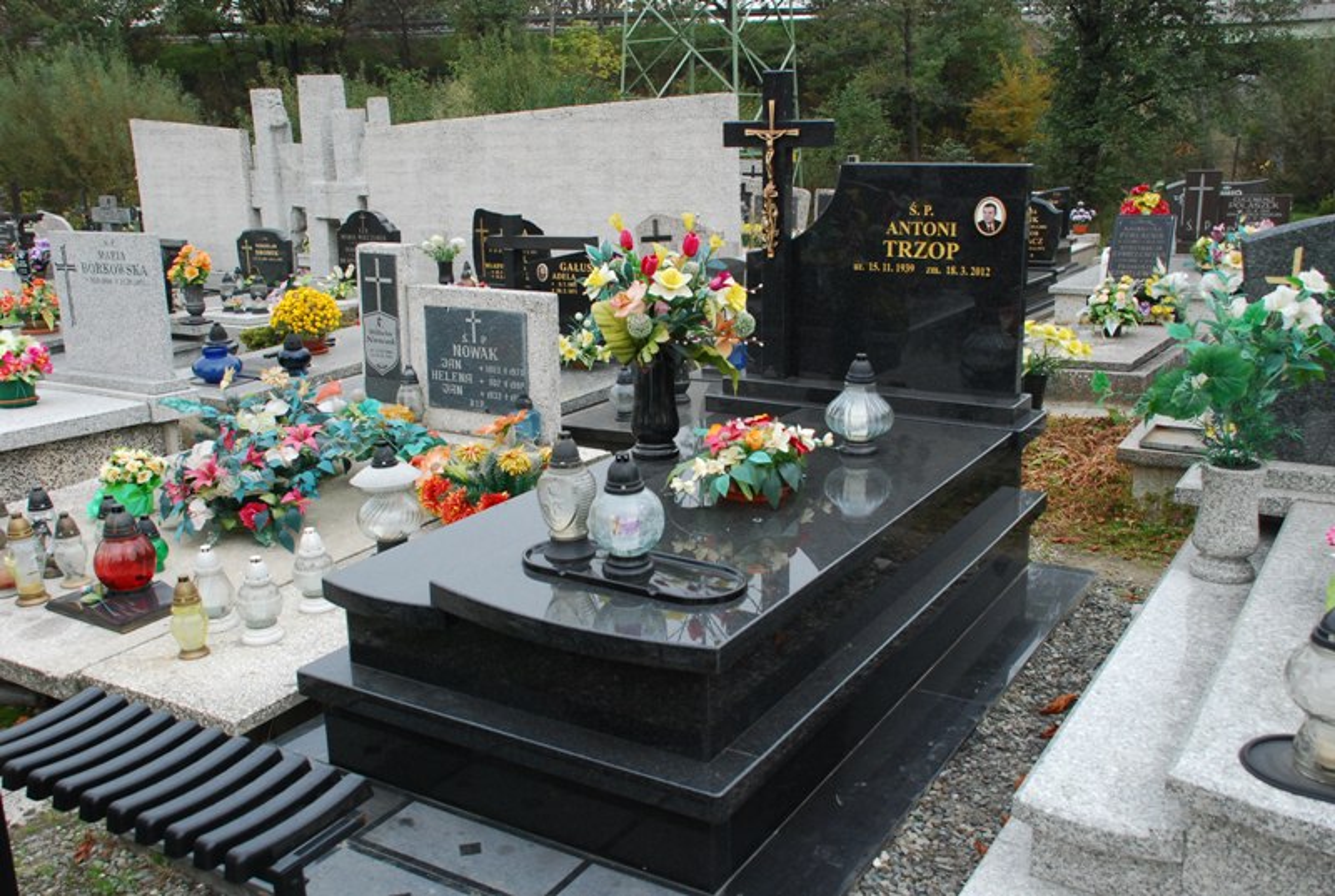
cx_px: 668
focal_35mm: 33
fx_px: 1226
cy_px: 448
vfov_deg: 40.1
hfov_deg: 57.1
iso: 500
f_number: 6.3
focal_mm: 22
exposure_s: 1/60
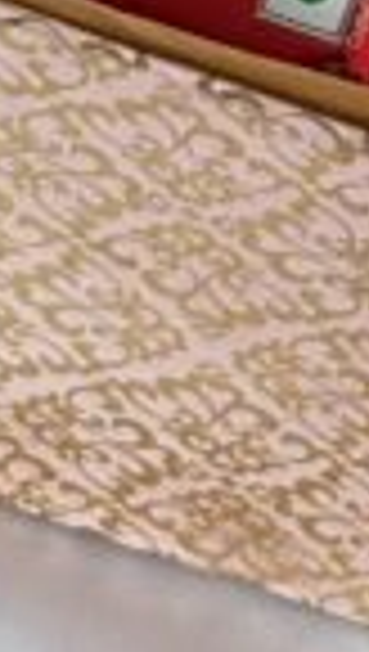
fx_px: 6912
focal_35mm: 399
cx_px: 1526
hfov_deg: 2.9
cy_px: -409
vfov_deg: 5.3
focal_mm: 5.96
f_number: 1.6
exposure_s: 1/50
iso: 80
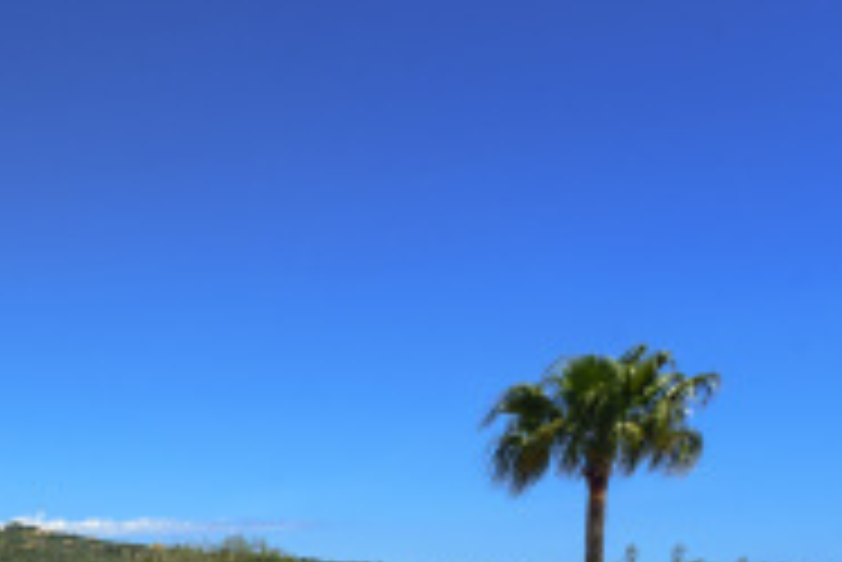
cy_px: 674
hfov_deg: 35.0
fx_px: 960
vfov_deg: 28.4
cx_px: -221
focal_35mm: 41
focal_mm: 15
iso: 100
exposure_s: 1/320
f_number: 9
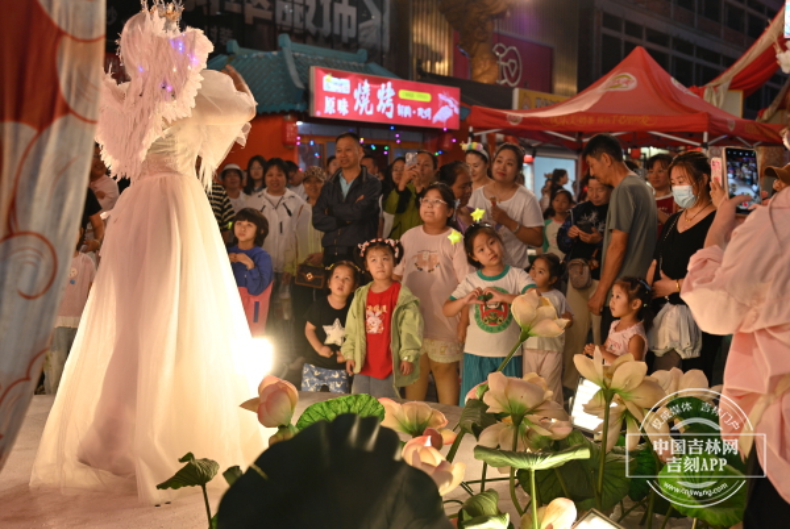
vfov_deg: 30.0
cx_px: 395
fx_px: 989
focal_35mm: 45
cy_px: 264
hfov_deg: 43.5
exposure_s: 1/60
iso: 200
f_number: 4
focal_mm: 45
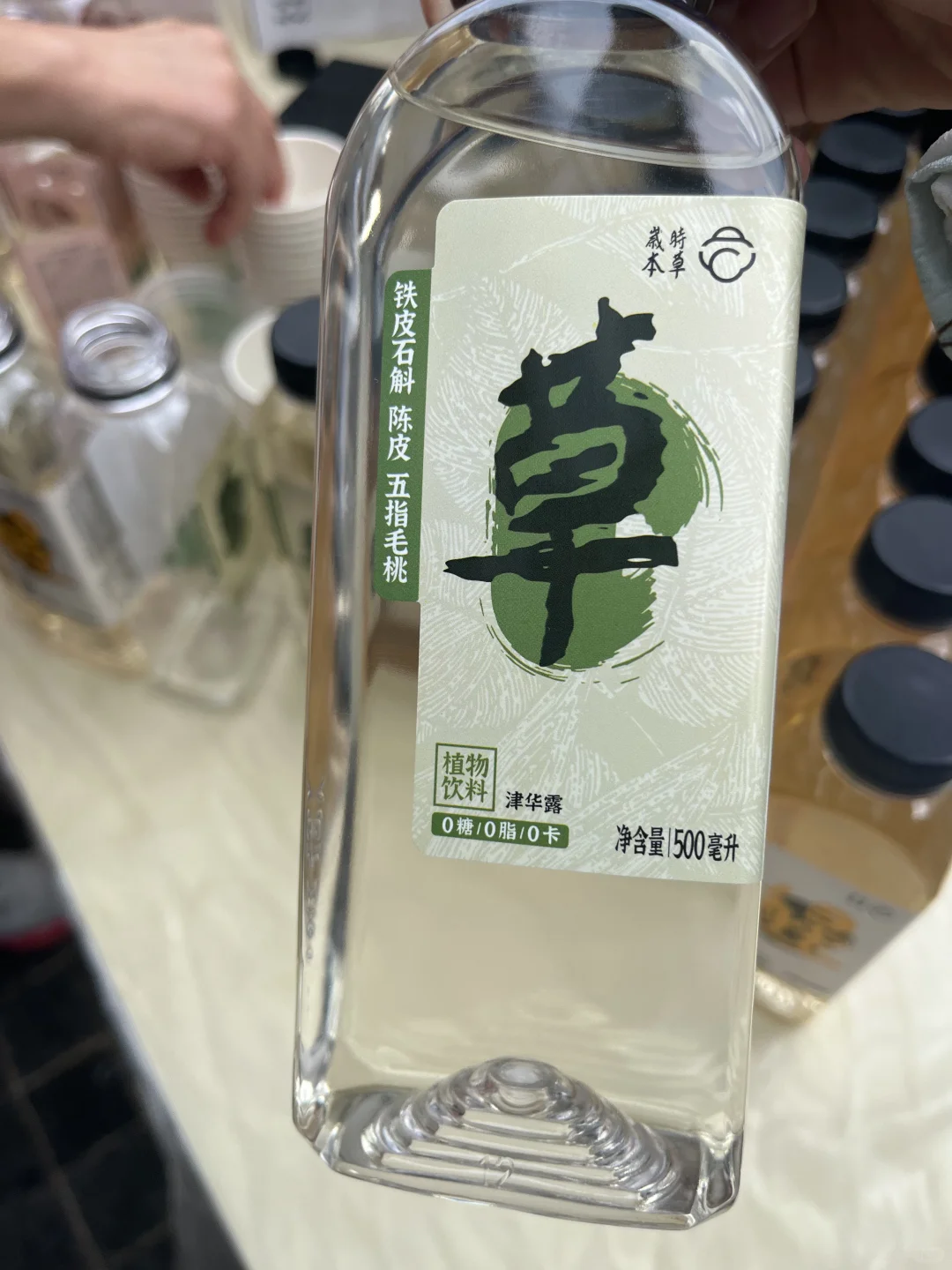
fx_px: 953
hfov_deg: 53.1
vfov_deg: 67.3
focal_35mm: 26
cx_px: 476
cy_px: 635
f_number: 1.6
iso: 50
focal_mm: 5.1
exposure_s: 1/840
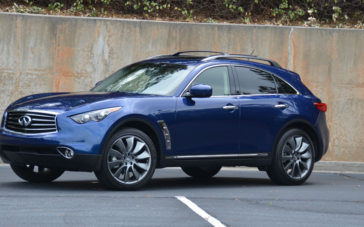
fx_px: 1548
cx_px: 168
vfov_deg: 8.4
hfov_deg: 13.4
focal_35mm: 156
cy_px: 107
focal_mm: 82
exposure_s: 1/1000
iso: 640
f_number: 5
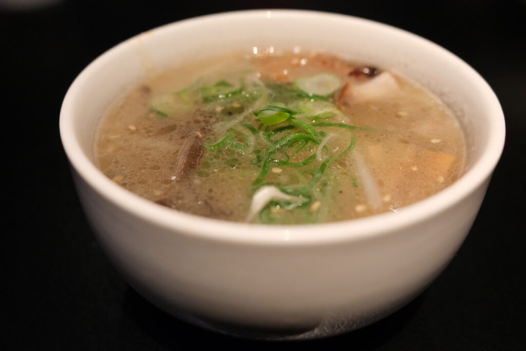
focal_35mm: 30
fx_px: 438
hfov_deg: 61.9
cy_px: 176
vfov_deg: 43.6
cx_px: 263
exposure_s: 1/125
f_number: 3.1
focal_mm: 20.2
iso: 3200
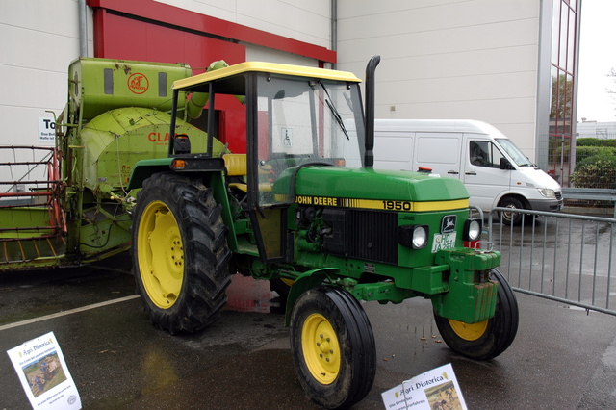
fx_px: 616
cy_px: 205
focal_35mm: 36
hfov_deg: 53.2
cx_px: 308
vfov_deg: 36.8
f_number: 4.5
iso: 200
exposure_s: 1/80
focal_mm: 24
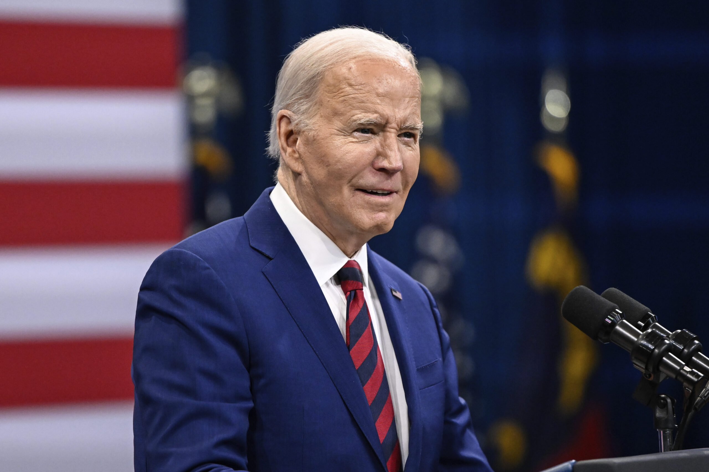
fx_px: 5906
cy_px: 236
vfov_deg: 4.6
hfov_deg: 6.9
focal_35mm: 300
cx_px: 354
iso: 4000
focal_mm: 200
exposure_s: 1/1000
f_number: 2.8
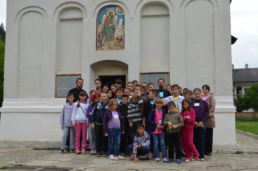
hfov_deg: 46.5
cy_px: 86
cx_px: 129
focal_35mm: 42
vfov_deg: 31.7
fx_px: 300
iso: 200
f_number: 8
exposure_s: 1/250
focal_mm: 28
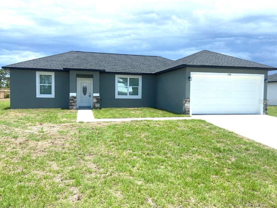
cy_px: 101
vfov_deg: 51.4
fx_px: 216
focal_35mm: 27
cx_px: 141
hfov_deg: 65.3
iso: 32
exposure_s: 1/3984
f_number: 1.8
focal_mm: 4.25
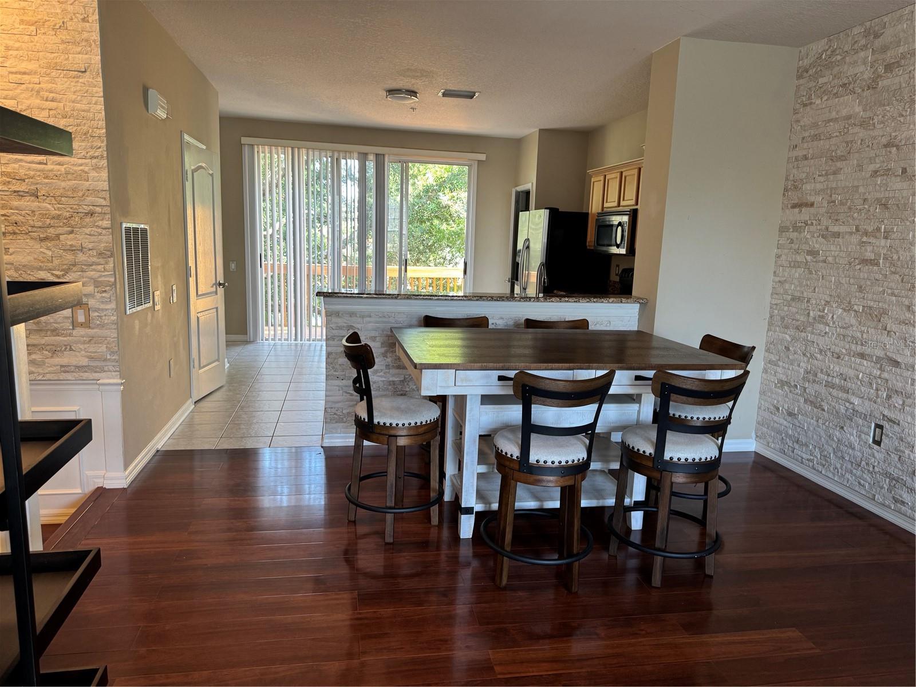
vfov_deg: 56.8
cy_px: 344
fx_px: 635
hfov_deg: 71.6
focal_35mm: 24
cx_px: 458
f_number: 1.78
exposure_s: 1/60
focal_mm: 6.76
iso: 125
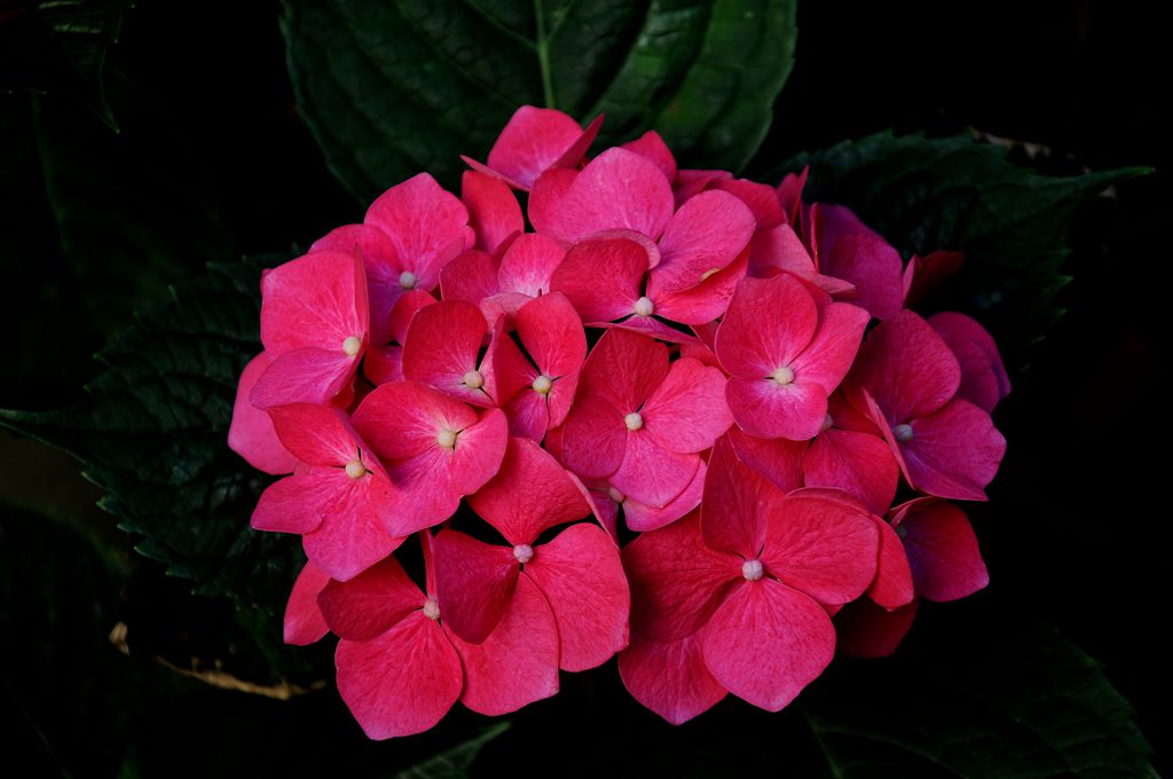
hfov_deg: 19.5
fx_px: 3417
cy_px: 390
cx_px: 586
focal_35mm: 105
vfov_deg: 13.0
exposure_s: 1/100
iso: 200
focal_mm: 70
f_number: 5.6
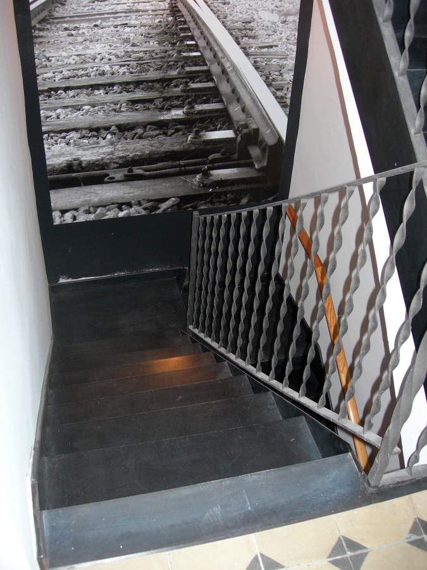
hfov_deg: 37.7
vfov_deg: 49.0
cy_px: 285
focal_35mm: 38
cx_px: 214
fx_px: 625
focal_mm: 7.8
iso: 126
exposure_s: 1/60.1
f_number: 2.8
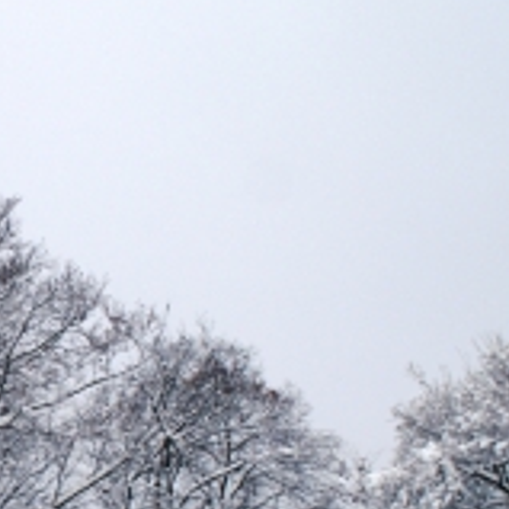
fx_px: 1281
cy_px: 402
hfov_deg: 20.6
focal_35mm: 77
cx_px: -141
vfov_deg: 22.2
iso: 400
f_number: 5
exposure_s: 1/1000
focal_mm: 20
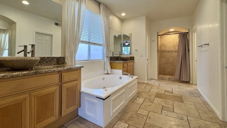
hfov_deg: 95.8
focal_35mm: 17
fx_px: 102
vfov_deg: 63.6
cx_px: 105
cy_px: 54
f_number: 2.2
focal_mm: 2.22
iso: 100
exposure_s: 1/120
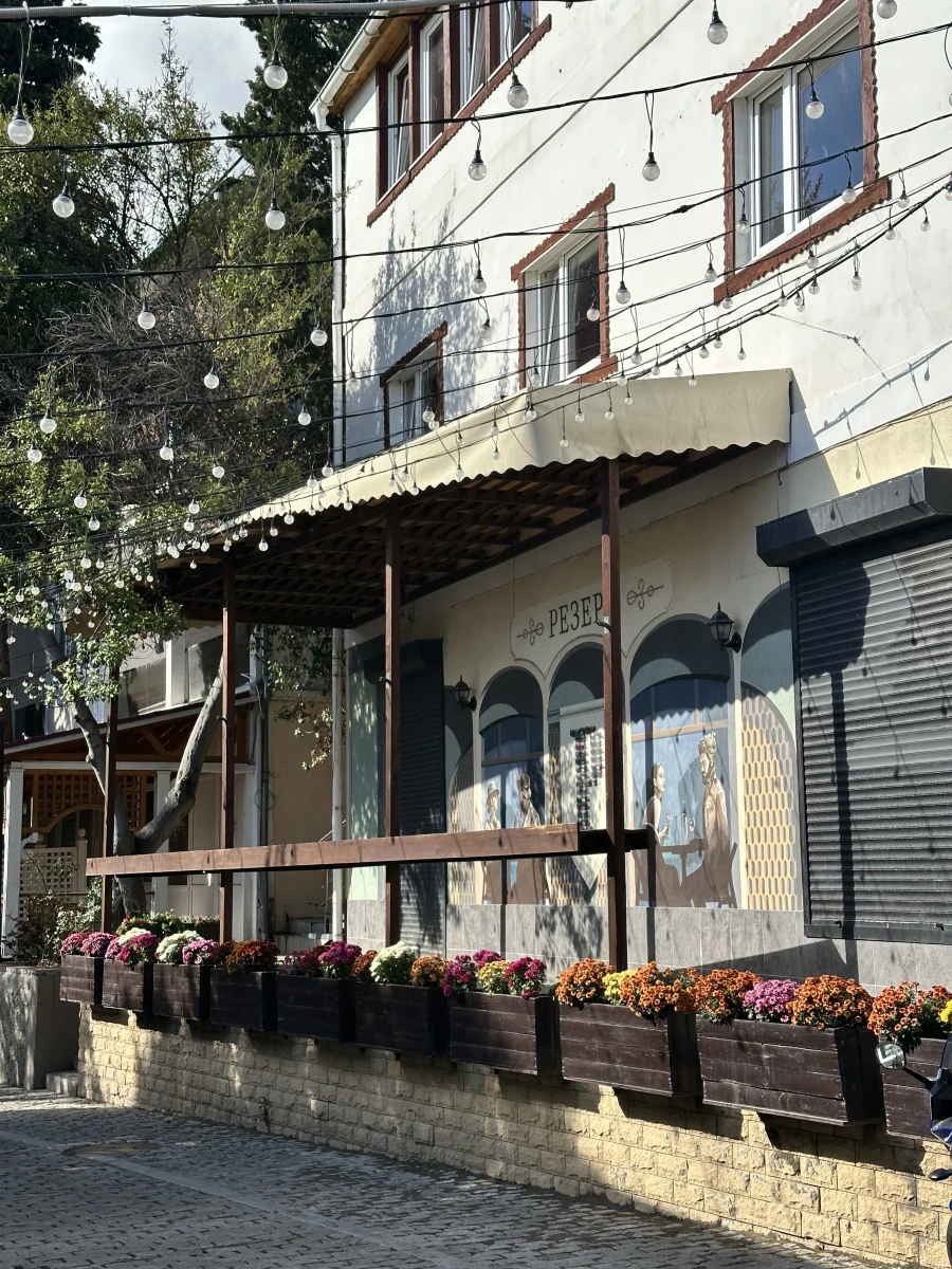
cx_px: 476
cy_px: 634
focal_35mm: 48
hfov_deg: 30.3
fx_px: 1760
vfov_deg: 39.7
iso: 64
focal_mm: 6.86
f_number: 1.78
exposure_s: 1/3367
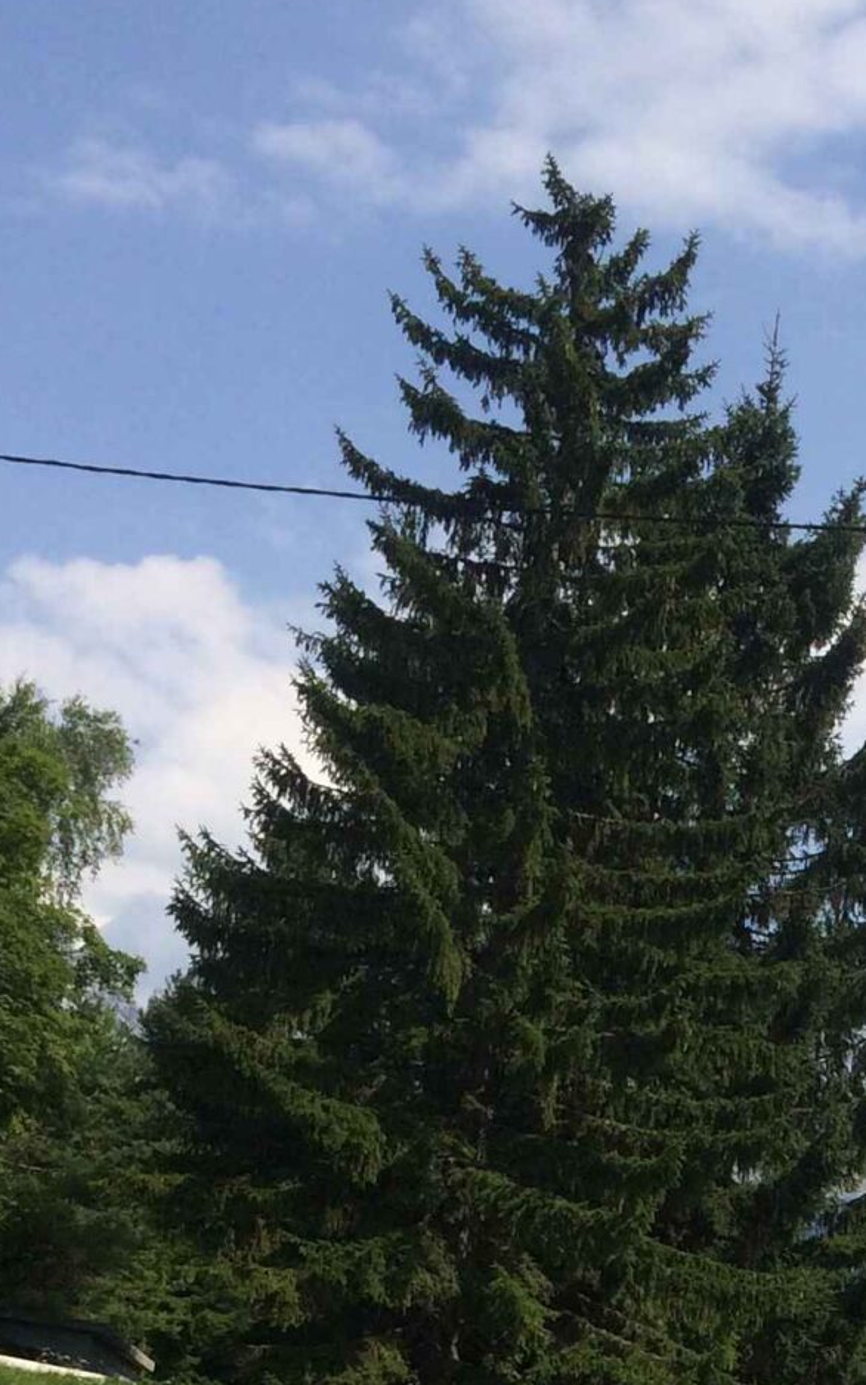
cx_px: 1207
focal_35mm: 84
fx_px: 3171
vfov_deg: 22.5
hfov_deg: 14.7
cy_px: 1694
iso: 32
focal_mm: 4.15
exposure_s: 1/2740
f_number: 2.2
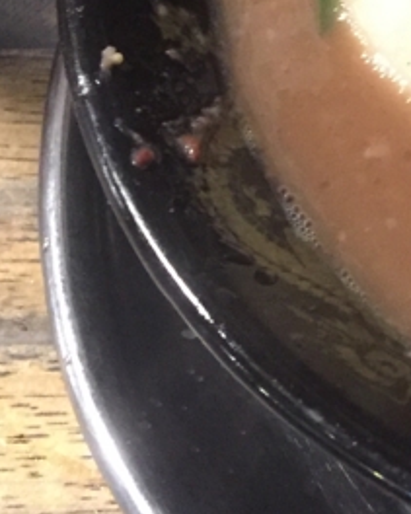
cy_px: -97
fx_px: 1674
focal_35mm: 110
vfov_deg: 16.7
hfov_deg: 12.3
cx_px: 826
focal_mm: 4.15
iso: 250
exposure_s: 1/30
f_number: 2.2
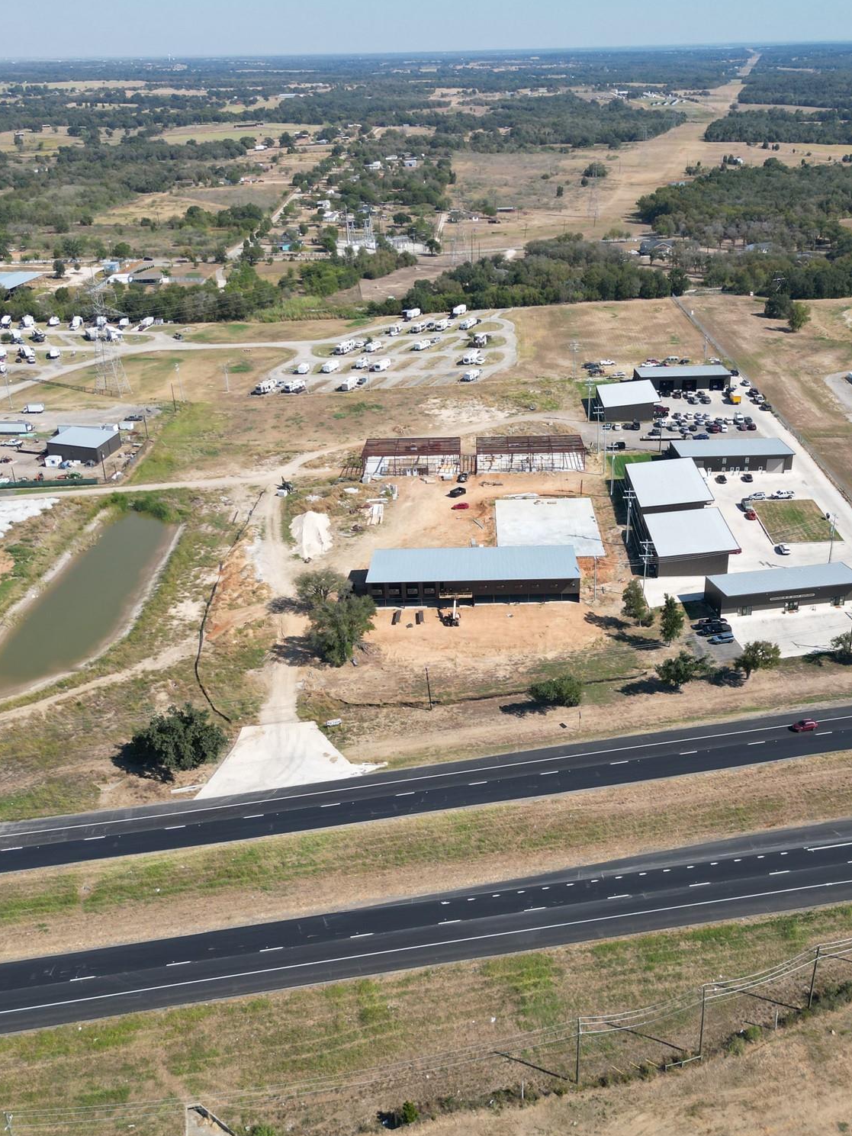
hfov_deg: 42.9
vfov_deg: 55.3
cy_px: 569
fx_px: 1083
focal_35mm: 33
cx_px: 484
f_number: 1.7
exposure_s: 1/3000
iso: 130
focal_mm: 6.72
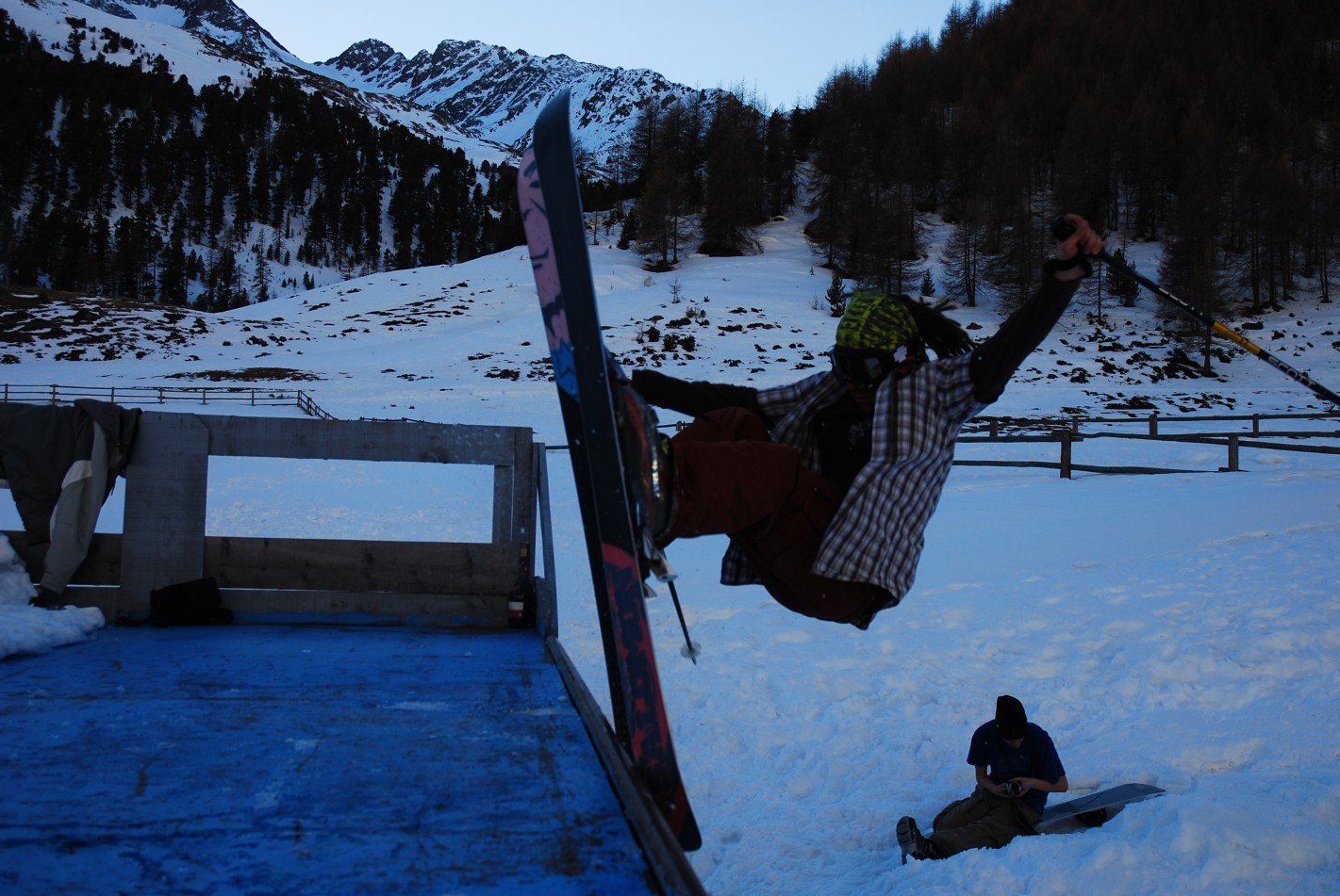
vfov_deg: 35.1
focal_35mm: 38
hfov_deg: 50.6
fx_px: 1416
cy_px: 451
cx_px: 705
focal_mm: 24
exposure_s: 1/500
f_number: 3.8
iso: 100
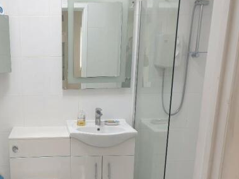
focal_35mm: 40
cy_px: 129
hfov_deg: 45.2
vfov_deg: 35.3
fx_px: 276
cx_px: 60
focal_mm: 4.3
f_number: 2.4
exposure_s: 1/100
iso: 80
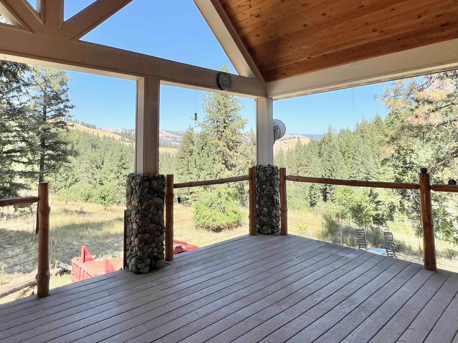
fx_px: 278
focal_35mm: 21
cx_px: 195
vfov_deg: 62.7
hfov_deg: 78.5
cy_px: 133
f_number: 1.8
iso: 32
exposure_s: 1/874
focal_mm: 1.57
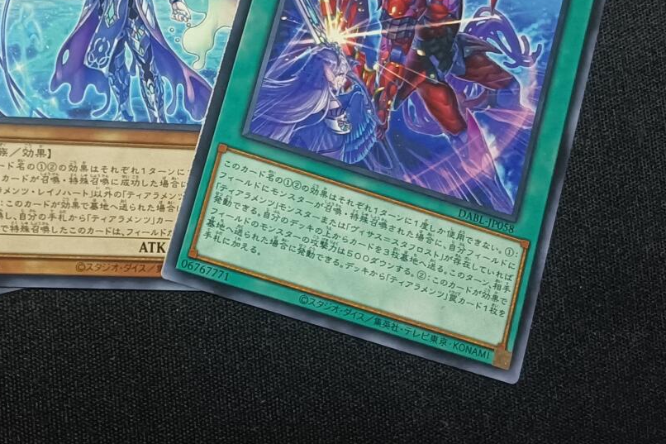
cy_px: 79
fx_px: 1036
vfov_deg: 23.8
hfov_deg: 34.4
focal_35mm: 56
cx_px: 118
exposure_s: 1/33.3
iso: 1486
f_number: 1.8
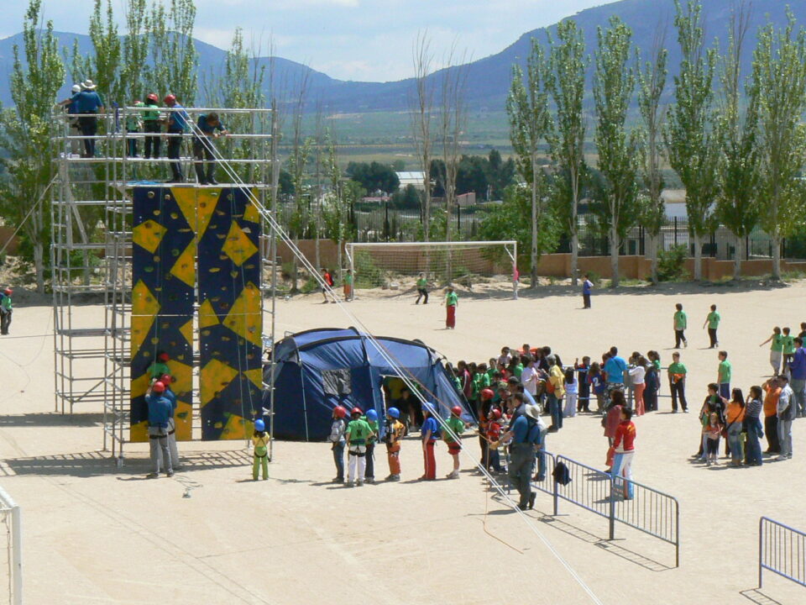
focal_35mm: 99
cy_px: 302
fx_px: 2305
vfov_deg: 14.9
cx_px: 403
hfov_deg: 19.8
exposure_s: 1/500
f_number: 8
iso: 200
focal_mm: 12
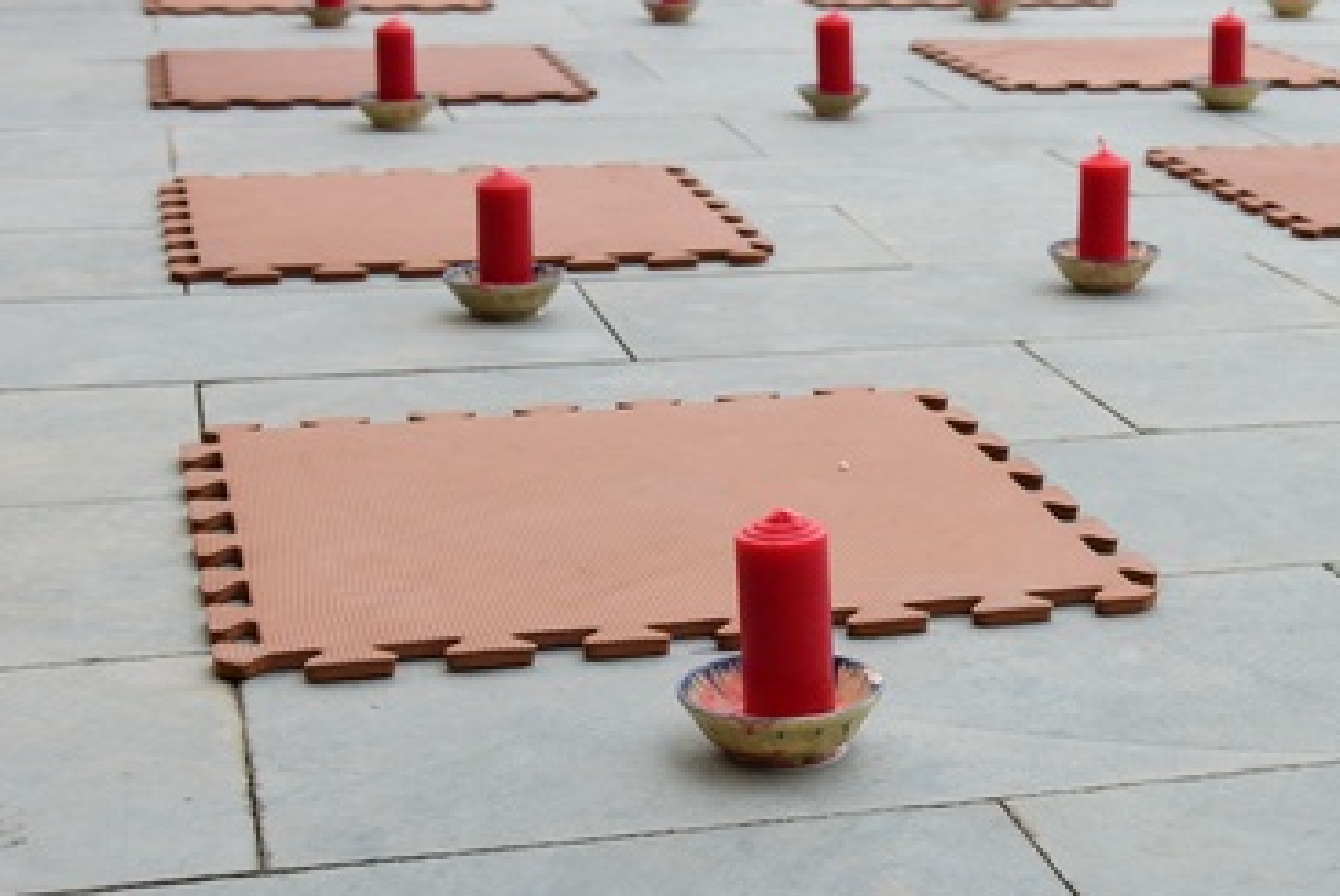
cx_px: 1150
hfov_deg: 27.6
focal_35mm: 71
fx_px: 2646
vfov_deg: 19.2
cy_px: 391
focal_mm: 40
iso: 250
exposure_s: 1/160
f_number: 6.3
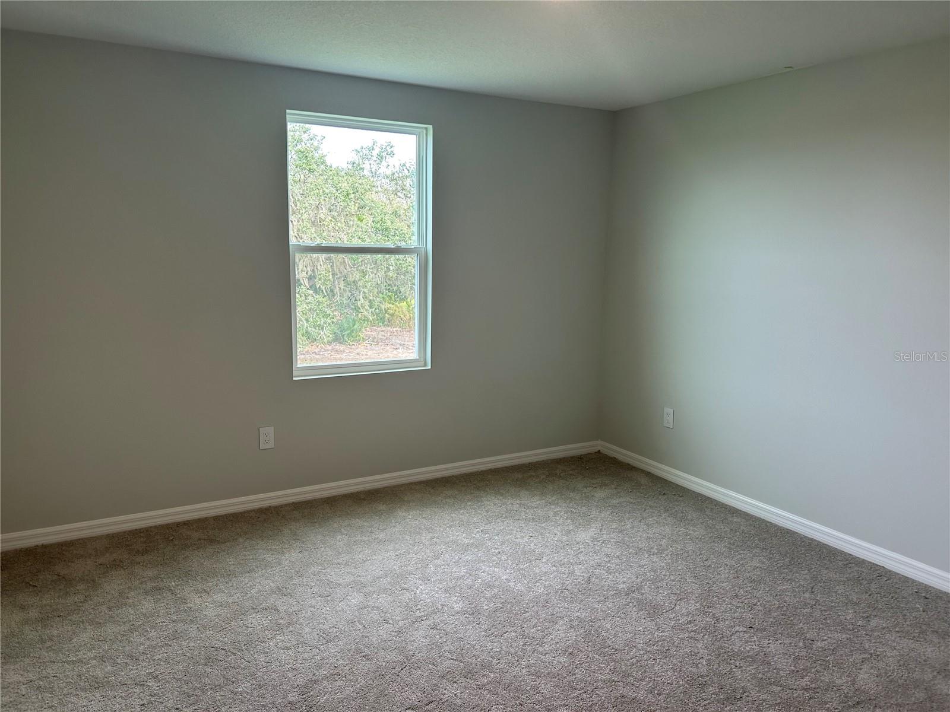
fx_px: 714
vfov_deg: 53.1
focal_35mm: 26
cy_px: 356
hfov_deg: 67.3
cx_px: 475
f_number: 1.5
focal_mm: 5.7
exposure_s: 1/120
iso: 100
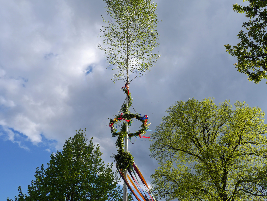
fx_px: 216
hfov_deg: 63.4
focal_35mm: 28
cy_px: 100
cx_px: 134
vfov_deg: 49.7
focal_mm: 14
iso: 200
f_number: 10
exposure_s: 1/200
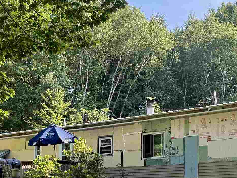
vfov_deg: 18.1
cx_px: 154
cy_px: 185
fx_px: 541
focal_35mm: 79
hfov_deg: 24.6
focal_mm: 6.76
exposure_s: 1/567
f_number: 1.78
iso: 100
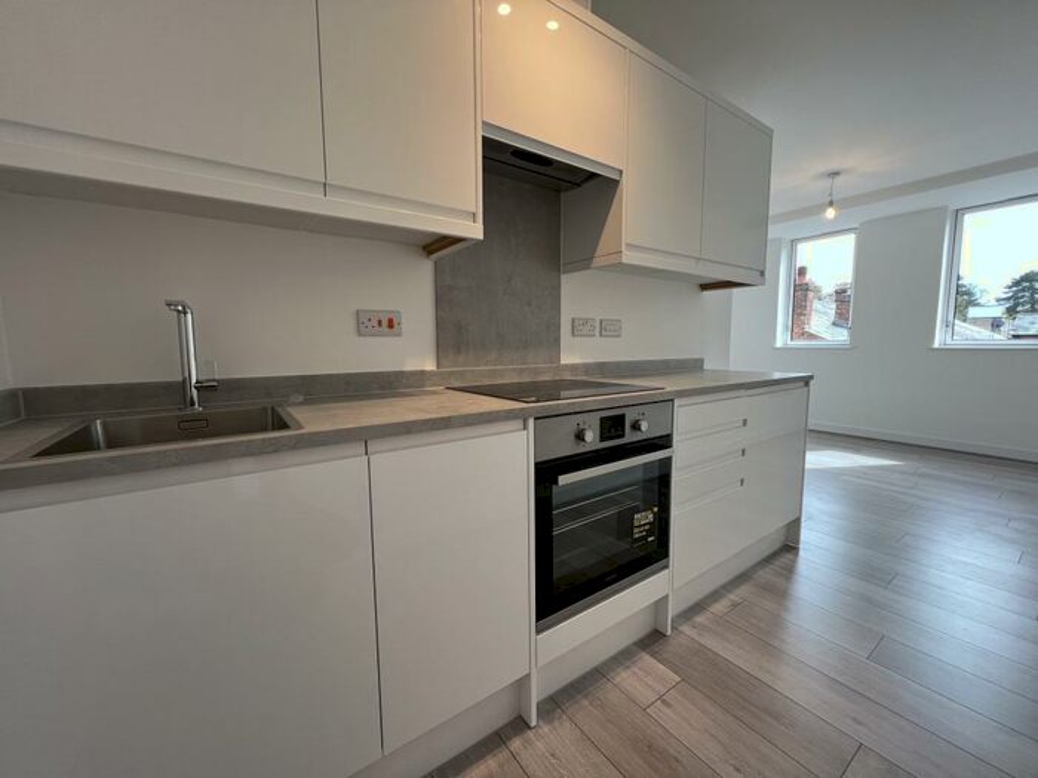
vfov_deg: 89.9
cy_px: 389
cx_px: 519
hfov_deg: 106.2
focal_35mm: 13
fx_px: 390
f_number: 1.8
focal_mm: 1.57
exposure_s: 1/100
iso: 64
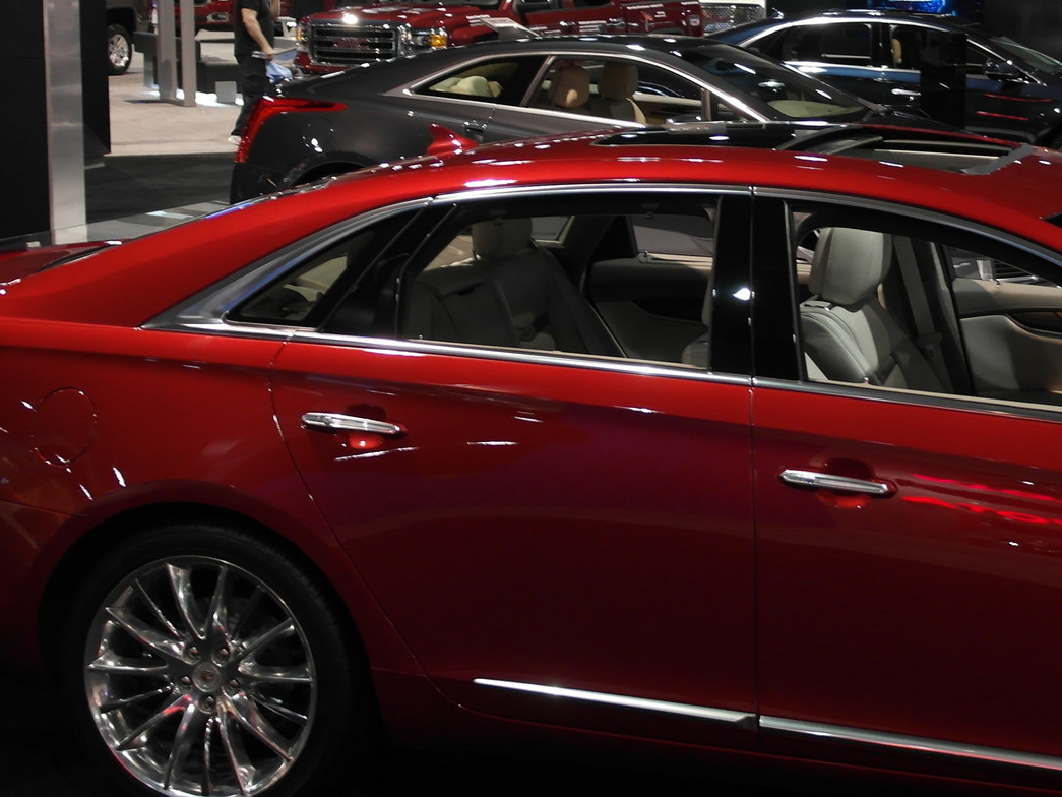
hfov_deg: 27.4
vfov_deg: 21.2
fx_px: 2117
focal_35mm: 69
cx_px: 899
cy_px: 237
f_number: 3.5
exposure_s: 1/20
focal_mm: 20
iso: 400
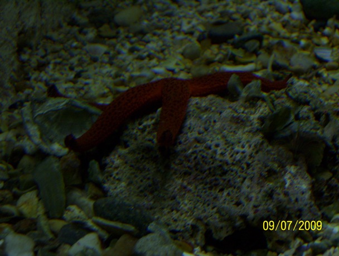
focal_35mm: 108
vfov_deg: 13.7
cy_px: 128
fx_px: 1059
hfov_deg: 18.2
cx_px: 170
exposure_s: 1/8
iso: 160
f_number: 4.6
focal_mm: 18
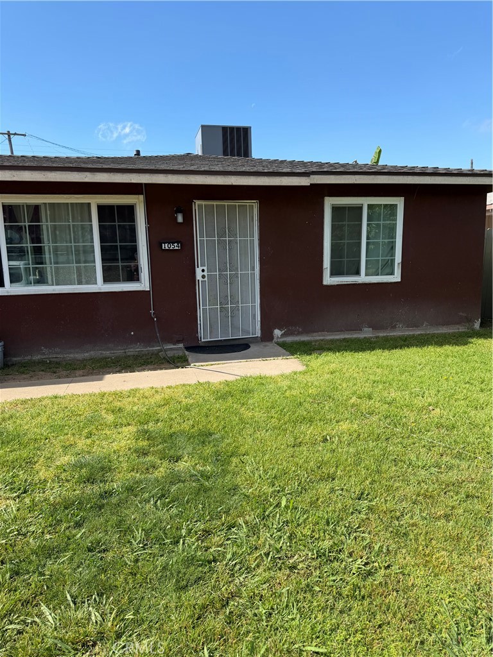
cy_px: 328
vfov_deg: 71.6
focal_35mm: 24
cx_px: 246
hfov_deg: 56.8
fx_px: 456
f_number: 1.78
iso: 80
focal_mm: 6.76
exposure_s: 1/2703
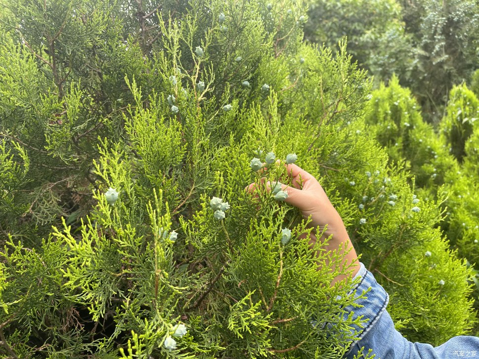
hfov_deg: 67.3
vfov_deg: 53.0
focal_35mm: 26
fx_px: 360
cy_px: 180
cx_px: 240
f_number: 1.6
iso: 32
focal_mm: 5.1
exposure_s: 1/608
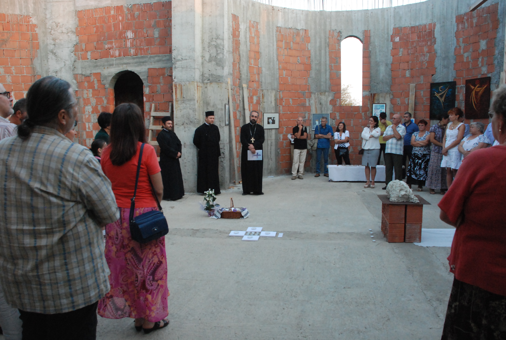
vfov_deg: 48.1
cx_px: 253
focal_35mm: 27
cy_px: 170
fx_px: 380
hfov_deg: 67.3
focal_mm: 18
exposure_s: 1/250
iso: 1600
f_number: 5.6
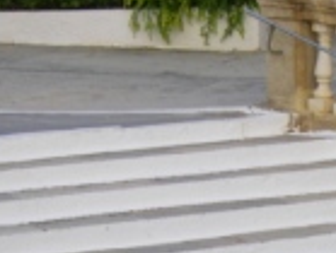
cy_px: 398
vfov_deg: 4.1
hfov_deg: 5.5
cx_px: 283
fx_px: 3503
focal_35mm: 360
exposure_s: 1/100
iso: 160
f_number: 4.1
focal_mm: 18.5
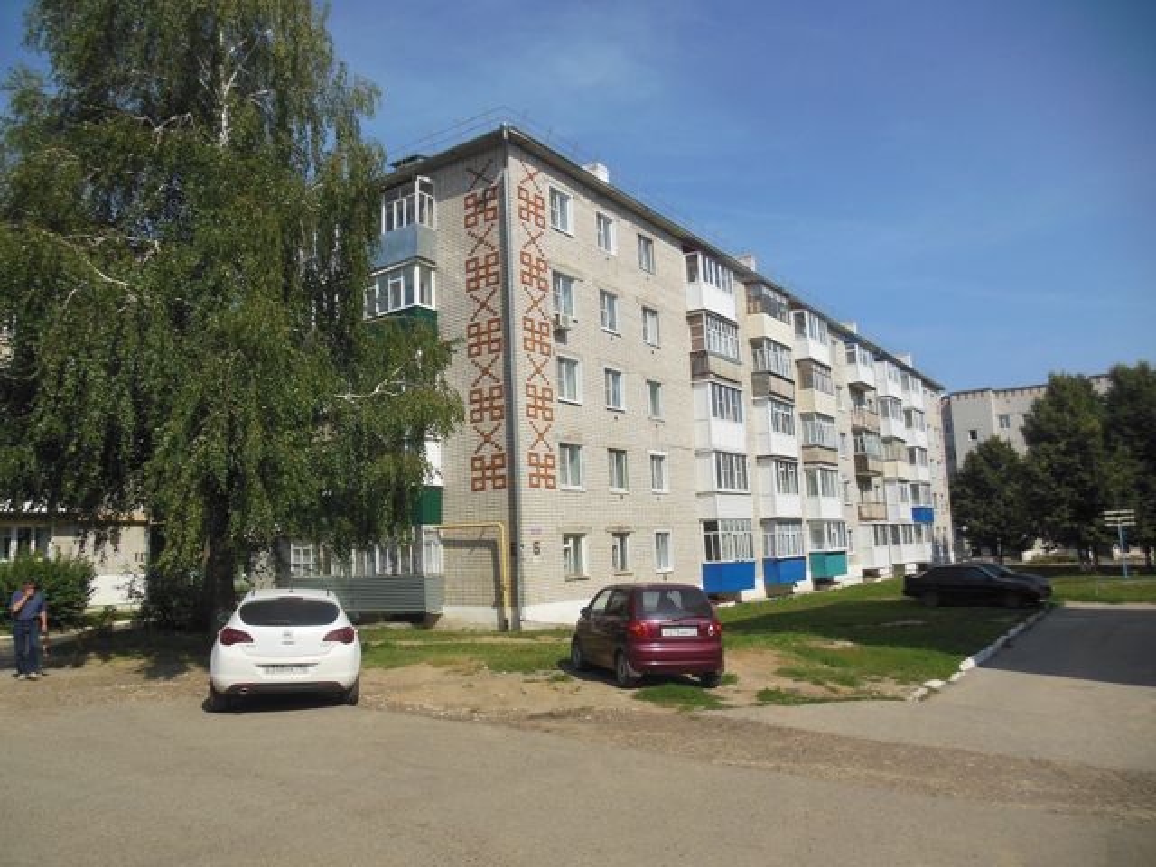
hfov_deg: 69.4
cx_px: 578
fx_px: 835
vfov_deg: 54.9
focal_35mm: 25
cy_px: 434
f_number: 6.4
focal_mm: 4.5
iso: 125
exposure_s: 1/640
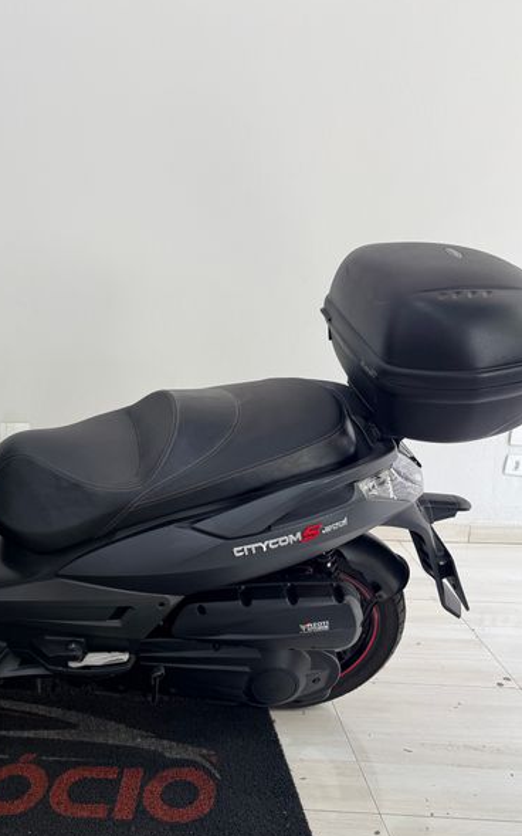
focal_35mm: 35
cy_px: 423
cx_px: 57
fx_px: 797
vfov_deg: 55.3
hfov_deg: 34.4
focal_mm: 6.76
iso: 100
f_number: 1.78
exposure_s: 1/121
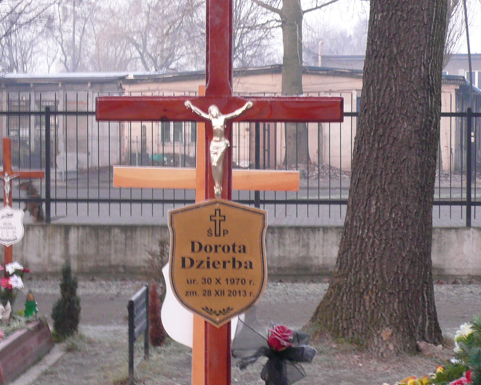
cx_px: 237
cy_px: 192
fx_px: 1295
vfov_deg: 16.9
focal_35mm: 91
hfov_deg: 21.0
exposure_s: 1/8
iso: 200
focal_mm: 9.6
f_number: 4
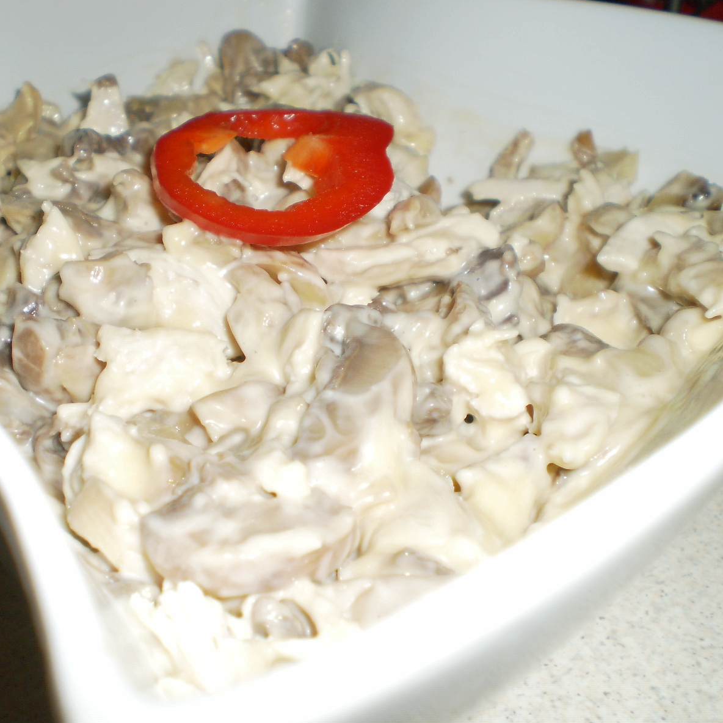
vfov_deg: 39.2
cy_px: 364
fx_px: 1016
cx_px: 303
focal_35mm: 43
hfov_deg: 39.1
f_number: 3.1
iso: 125
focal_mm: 6.3
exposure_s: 1/30
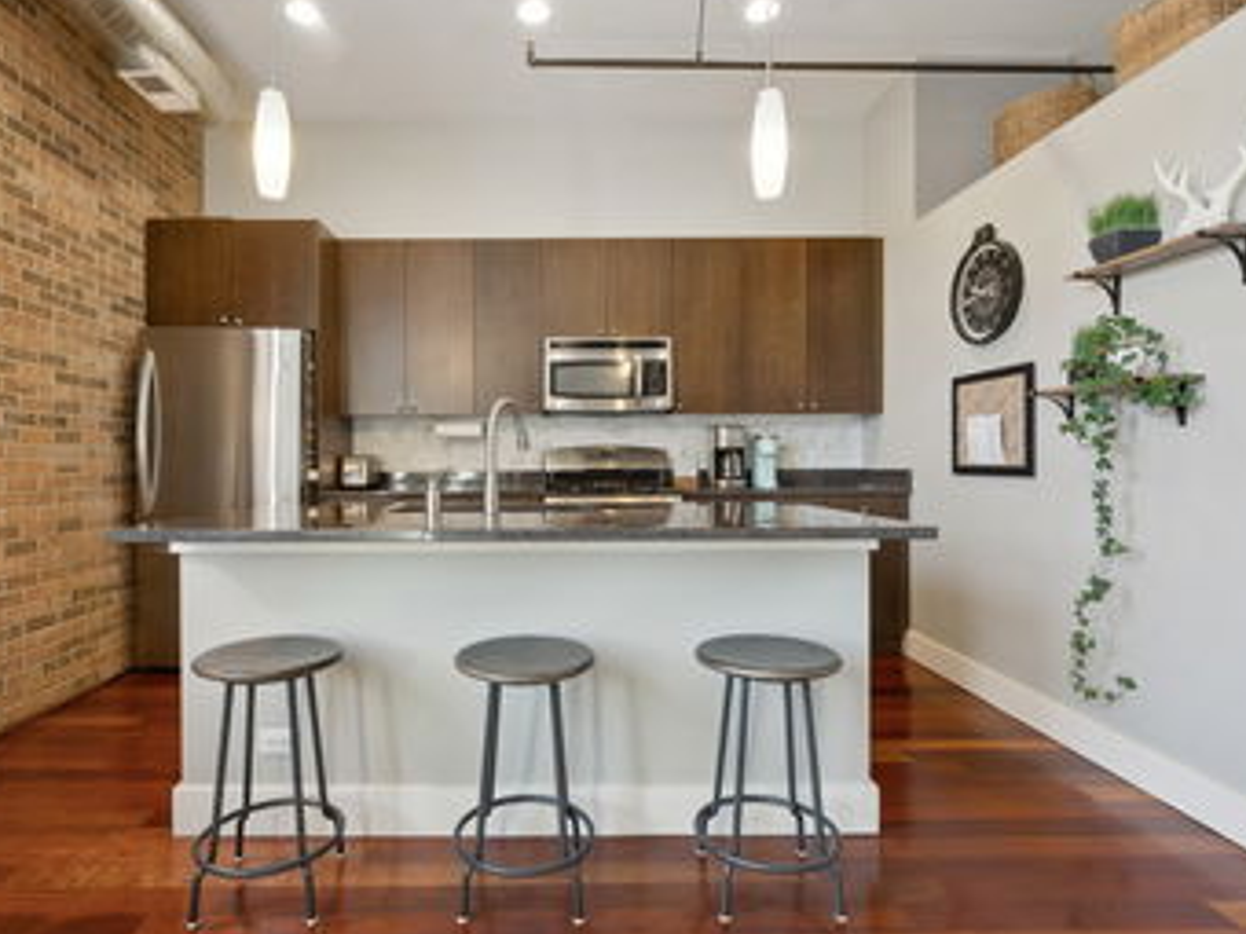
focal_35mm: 19
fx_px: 684
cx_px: 535
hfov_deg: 84.1
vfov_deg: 68.4
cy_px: 412
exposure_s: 1/2.5
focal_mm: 14
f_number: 10
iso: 100
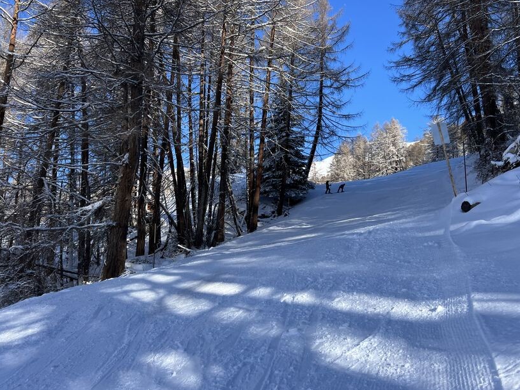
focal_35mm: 32
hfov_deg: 56.8
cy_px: 183
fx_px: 480
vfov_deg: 44.1
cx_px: 267
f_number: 1.5
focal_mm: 5.7
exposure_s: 1/2083
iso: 50
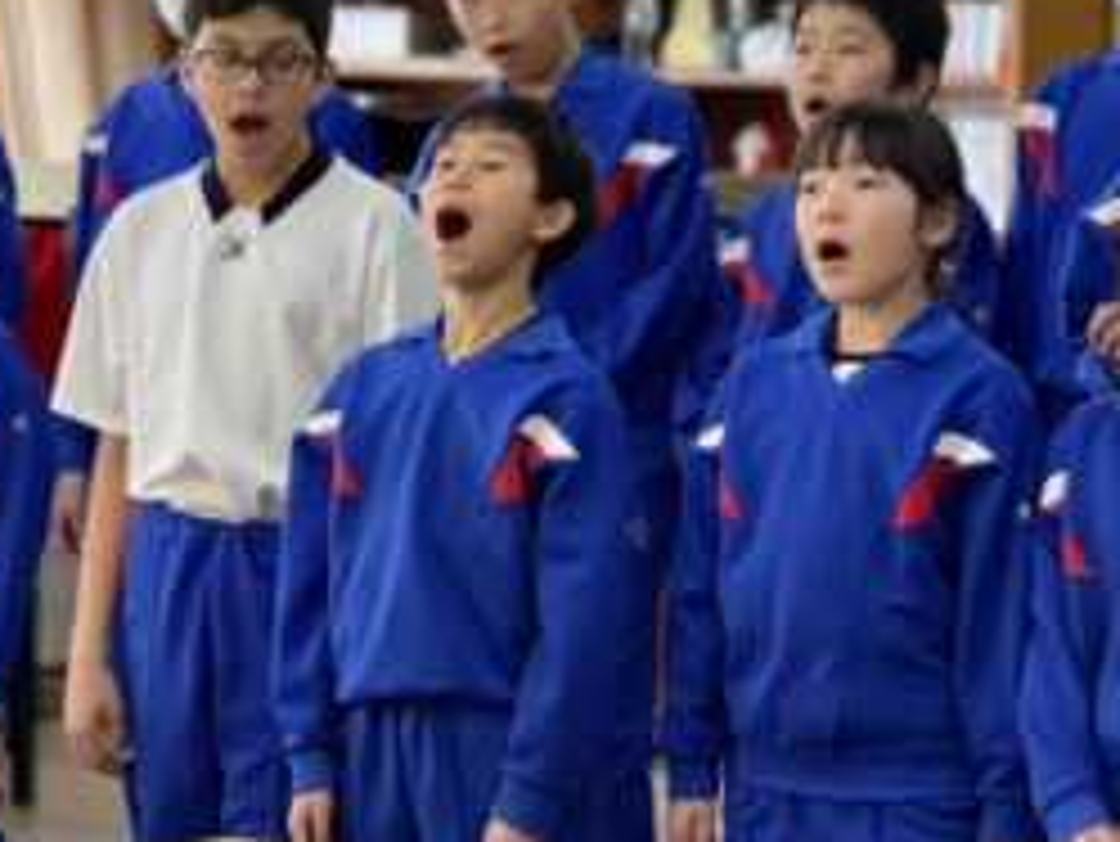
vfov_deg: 8.3
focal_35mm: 178
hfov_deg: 11.1
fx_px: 5762
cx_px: 333
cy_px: 351
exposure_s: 1/120
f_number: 2.8
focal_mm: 15.66
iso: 400
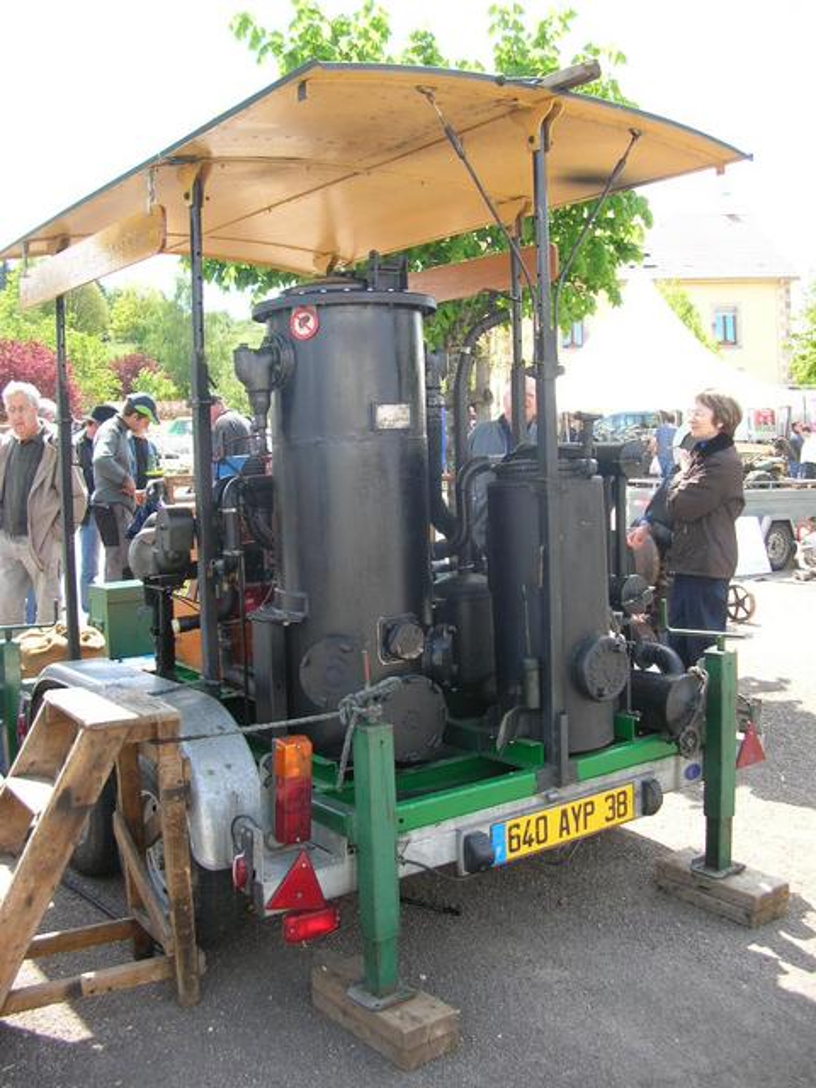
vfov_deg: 52.6
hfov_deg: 40.7
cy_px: 544
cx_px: 408
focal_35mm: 35
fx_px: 1100
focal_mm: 5.8
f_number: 2.8
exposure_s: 1/188
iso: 50
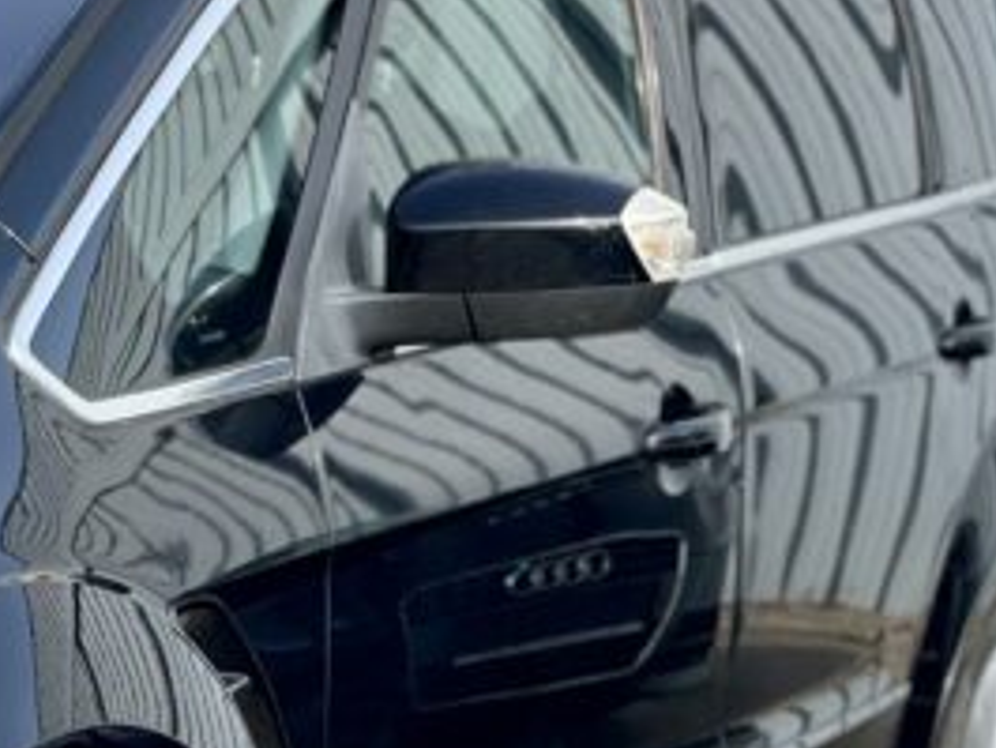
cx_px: -53
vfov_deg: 9.4
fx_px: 4519
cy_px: 722
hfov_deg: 12.4
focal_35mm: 157
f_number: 2
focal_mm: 6
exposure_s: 1/1142
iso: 32
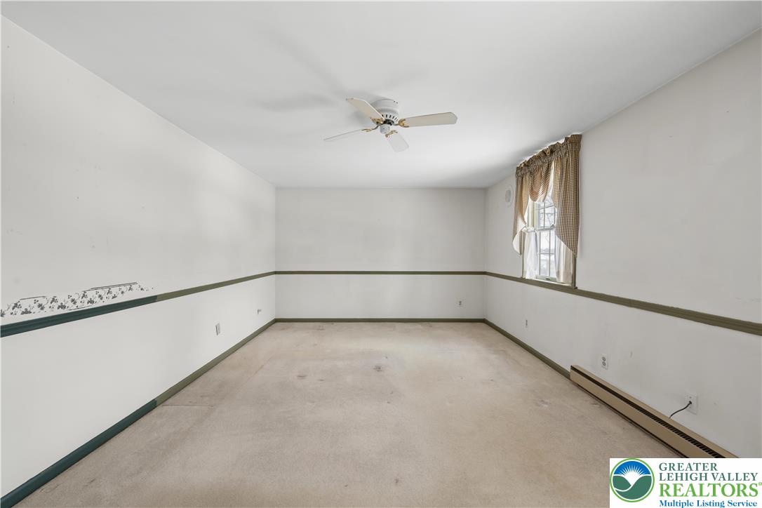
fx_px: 296
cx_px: 381
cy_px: 254
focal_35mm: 14
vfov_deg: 81.2
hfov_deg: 104.3
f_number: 9
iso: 250
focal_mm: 14
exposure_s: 1/3
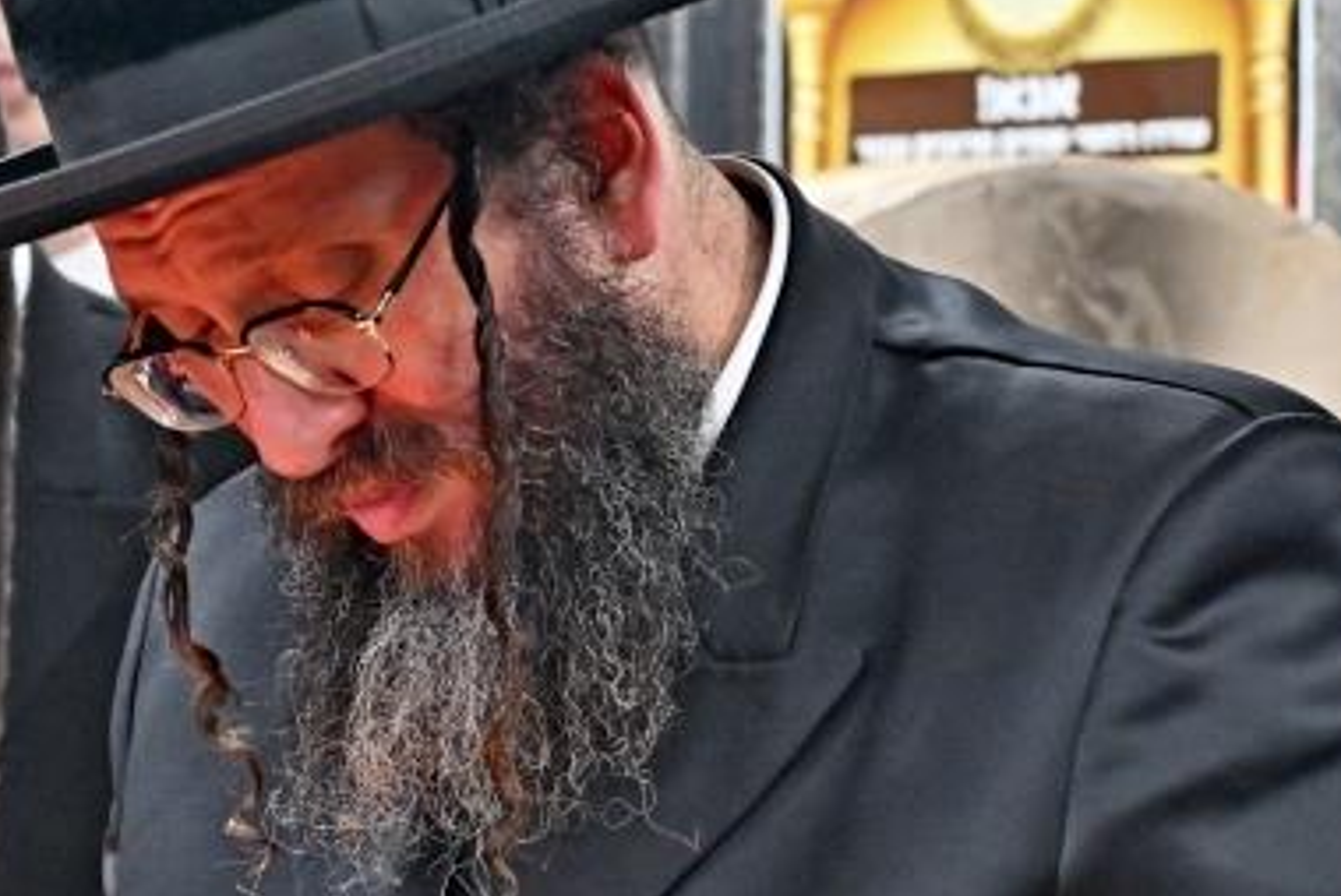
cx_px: 434
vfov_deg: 9.8
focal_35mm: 140
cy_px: 612
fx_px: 5219
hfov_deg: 14.6
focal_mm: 52
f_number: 4
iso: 1250
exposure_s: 1/200
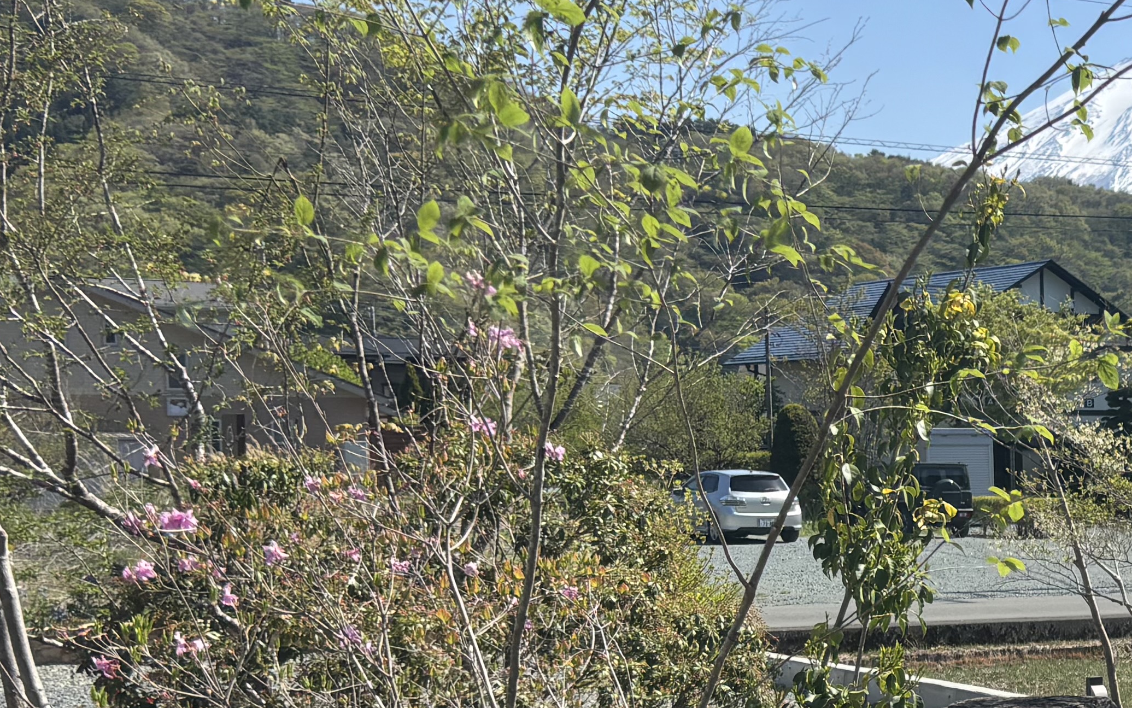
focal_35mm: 76
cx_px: 1439
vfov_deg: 17.0
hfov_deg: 24.1
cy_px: 607
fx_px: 2345
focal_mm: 5.96
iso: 50
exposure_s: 1/3106
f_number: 1.6
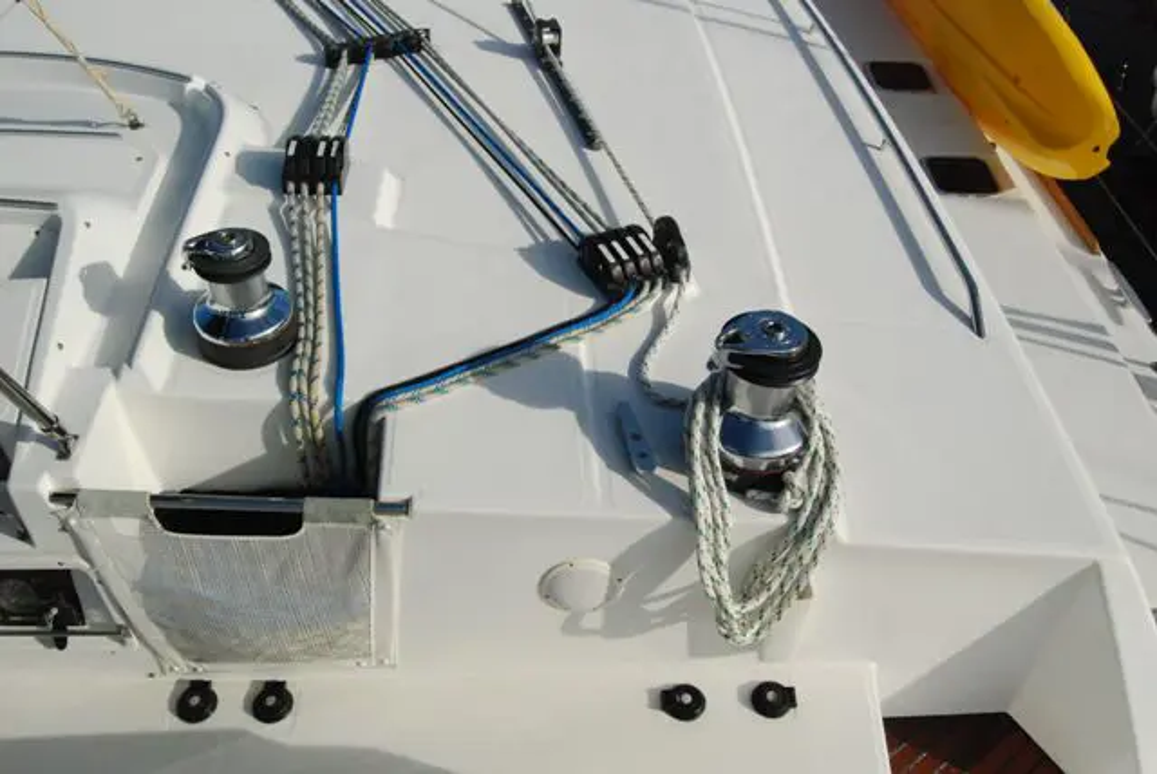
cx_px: 578
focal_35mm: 30
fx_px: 965
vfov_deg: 43.7
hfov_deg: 61.9
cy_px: 387
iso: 1600
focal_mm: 20
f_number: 10
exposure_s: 1/4000
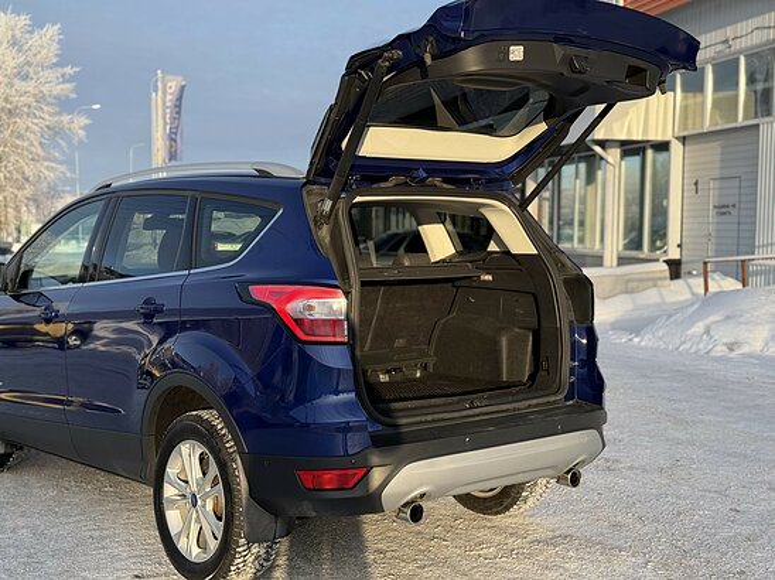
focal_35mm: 48
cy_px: 290
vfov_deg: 30.2
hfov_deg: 39.7
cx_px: 388
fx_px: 1074
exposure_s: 1/2033
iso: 64
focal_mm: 6.76
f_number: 1.78
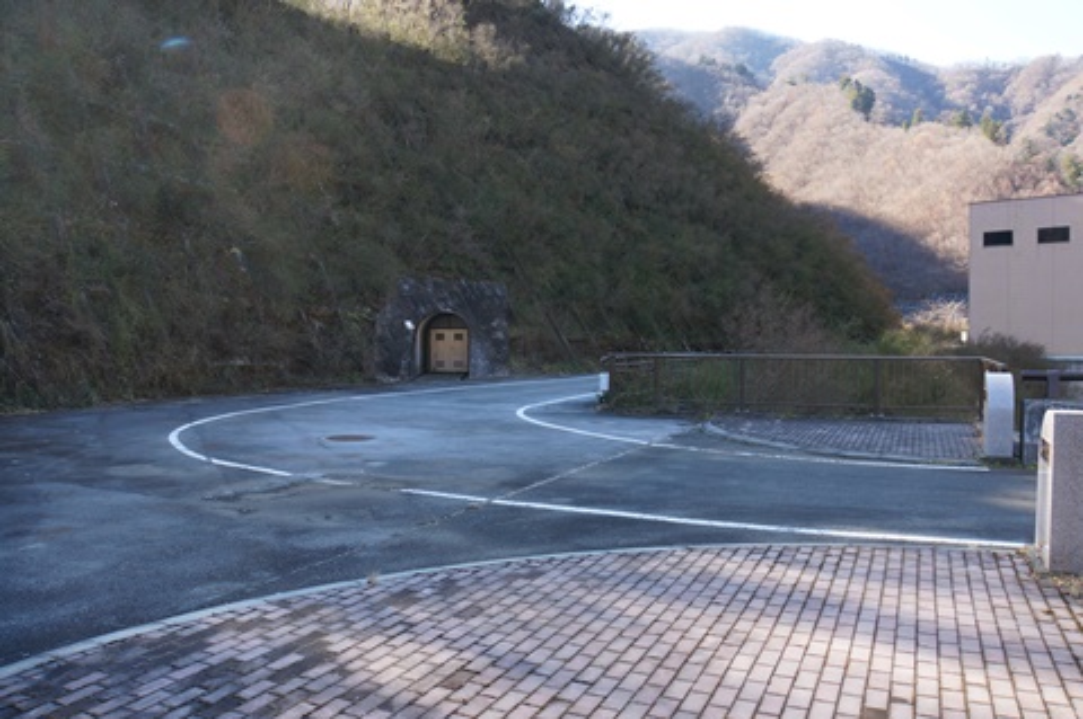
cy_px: 360
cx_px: 542
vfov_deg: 47.8
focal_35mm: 27
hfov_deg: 67.4
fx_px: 811
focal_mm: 18
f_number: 4.5
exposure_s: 1/80
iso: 100
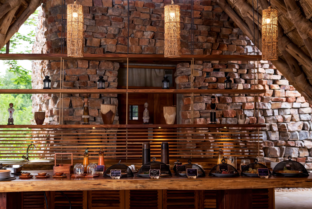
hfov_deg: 39.6
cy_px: 104
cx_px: 156
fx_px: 433
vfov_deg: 27.0
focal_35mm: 50
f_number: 4.5
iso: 500
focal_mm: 50
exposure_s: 1/60
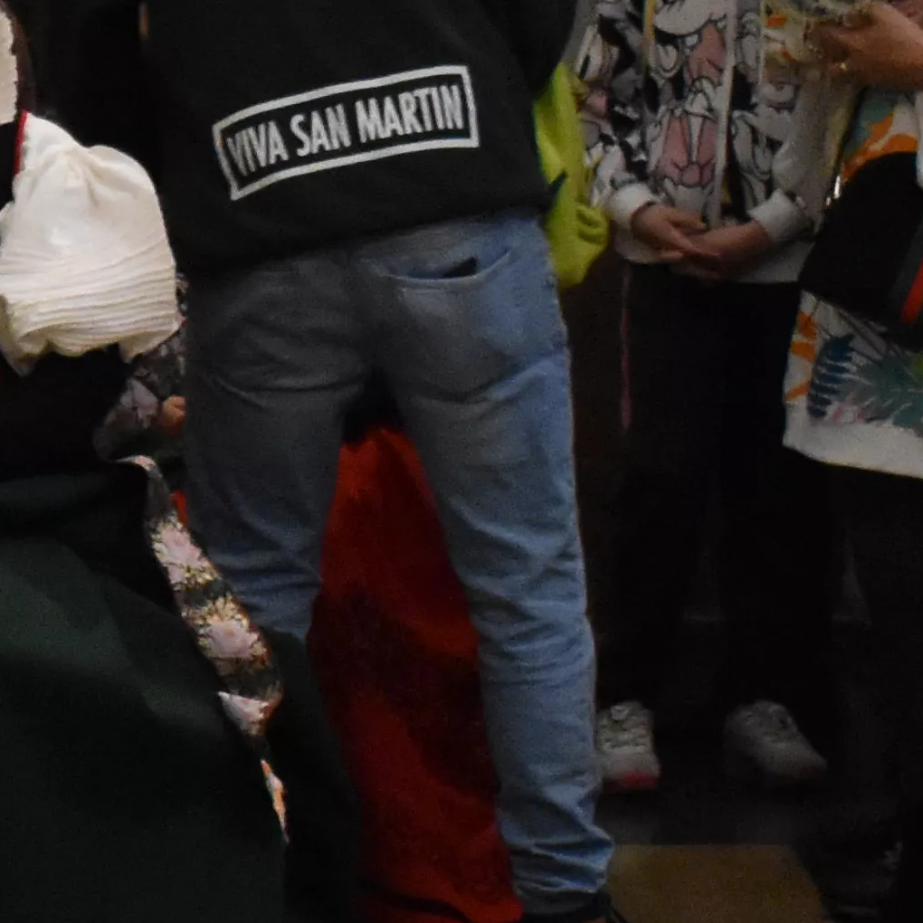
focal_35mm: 262
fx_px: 7919
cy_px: 303
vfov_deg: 6.7
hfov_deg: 6.4
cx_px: -1299
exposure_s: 1/40
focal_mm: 35
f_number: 4.5
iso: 3200
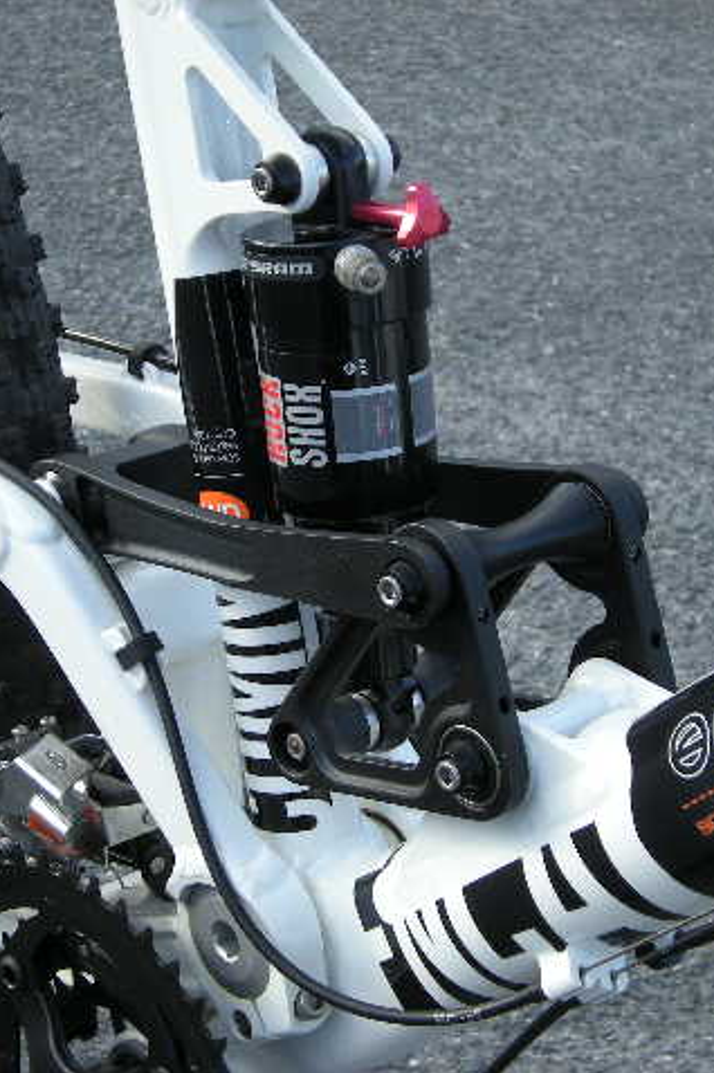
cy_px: 536
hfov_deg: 16.0
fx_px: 2532
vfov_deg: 23.9
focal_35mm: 85
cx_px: 317
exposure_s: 1/124
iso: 82
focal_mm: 10.1
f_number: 4.1
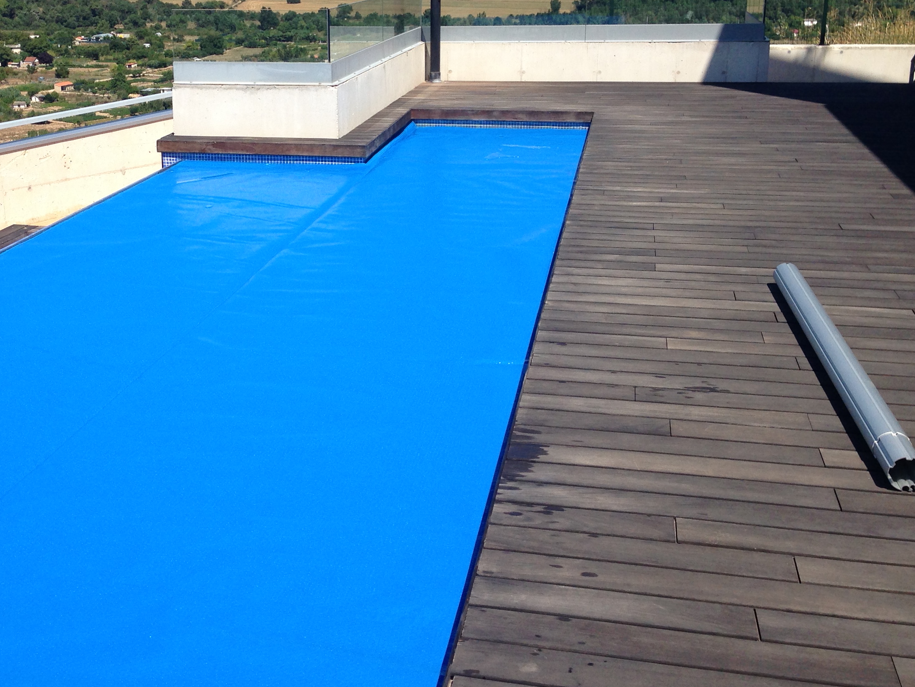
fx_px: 1295
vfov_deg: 29.6
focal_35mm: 49
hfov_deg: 38.5
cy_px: 290
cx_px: 314
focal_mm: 4.13
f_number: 2.4
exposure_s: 1/1808
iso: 50
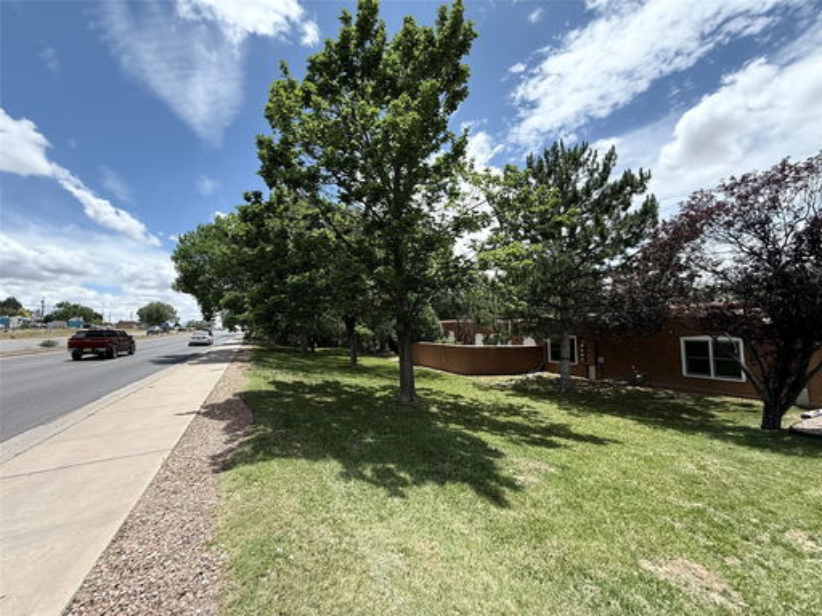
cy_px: 308
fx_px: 332
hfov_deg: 102.1
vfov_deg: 85.7
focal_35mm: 14
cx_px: 411
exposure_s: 1/985
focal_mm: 2.22
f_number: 2.2
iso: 64
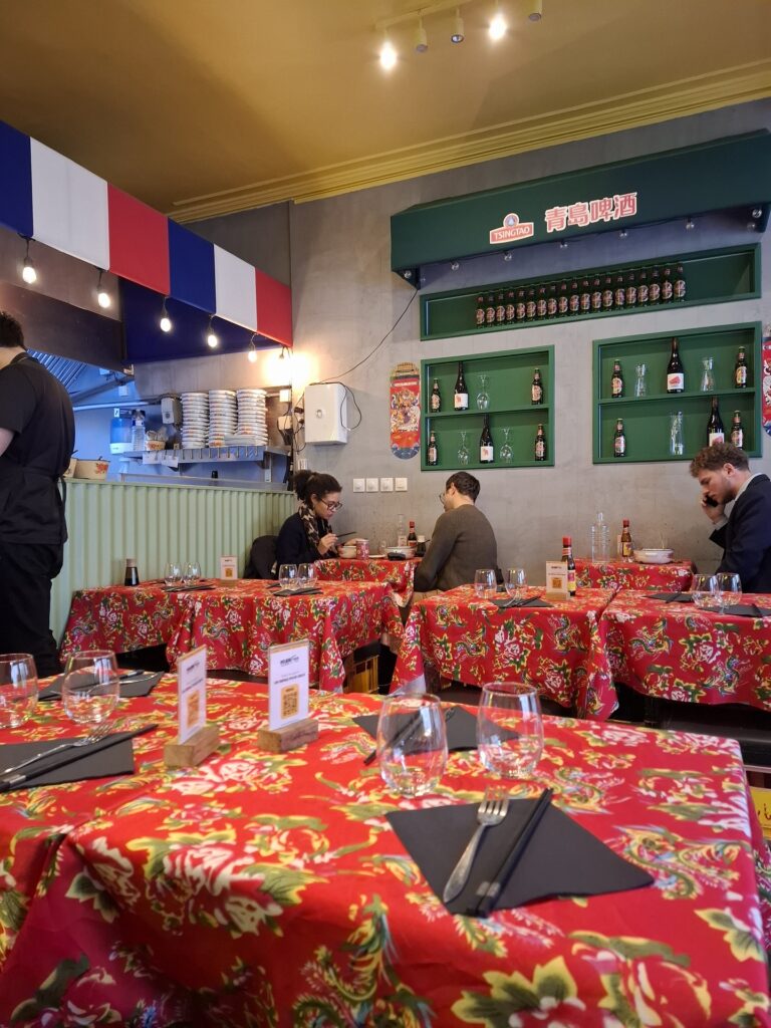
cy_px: 514
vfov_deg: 73.9
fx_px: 683
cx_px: 386
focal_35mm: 23
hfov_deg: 58.9
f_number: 1.8
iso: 320
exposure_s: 1/33
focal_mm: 5.54
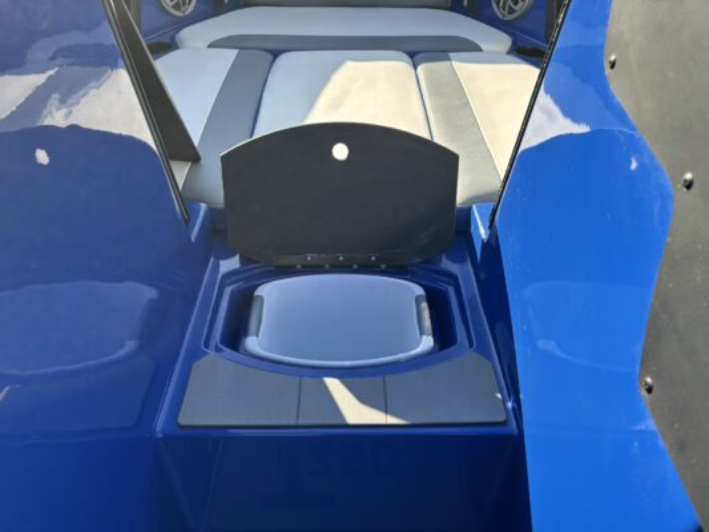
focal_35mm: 26
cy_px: 266
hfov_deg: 67.3
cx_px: 354
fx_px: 533
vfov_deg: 53.1
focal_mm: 5.96
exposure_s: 1/414
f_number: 1.6
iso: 50
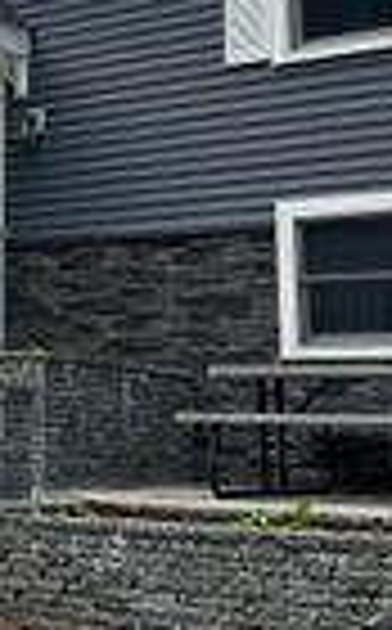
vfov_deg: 22.4
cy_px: 92
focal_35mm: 91
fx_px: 1562
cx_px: -117
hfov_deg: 13.8
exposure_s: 1/4049
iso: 80
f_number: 1.78
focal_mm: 6.76
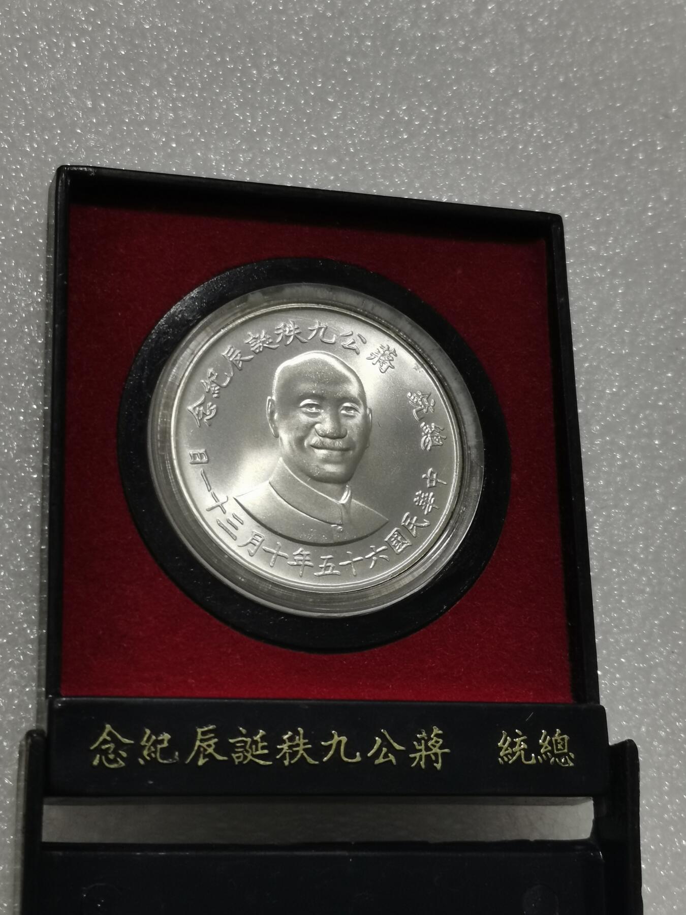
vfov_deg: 31.7
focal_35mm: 61
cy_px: 458
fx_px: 1612
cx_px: 343
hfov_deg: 24.0
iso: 80
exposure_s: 1/180
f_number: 1.8
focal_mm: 5.58
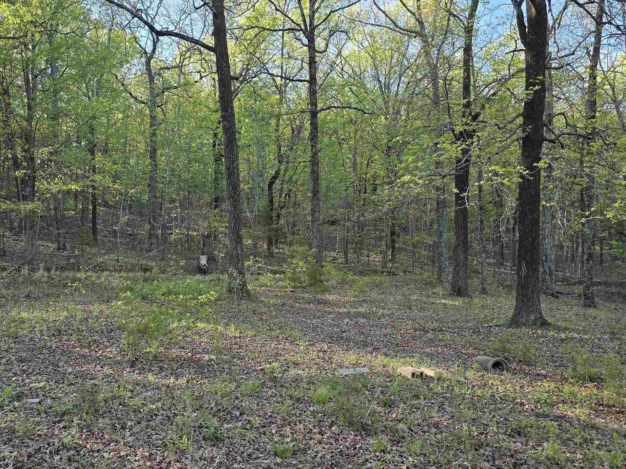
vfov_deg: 38.6
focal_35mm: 37
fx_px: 669
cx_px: 253
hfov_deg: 49.9
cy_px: 257
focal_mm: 6.3
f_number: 1.7
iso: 16
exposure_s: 1/180
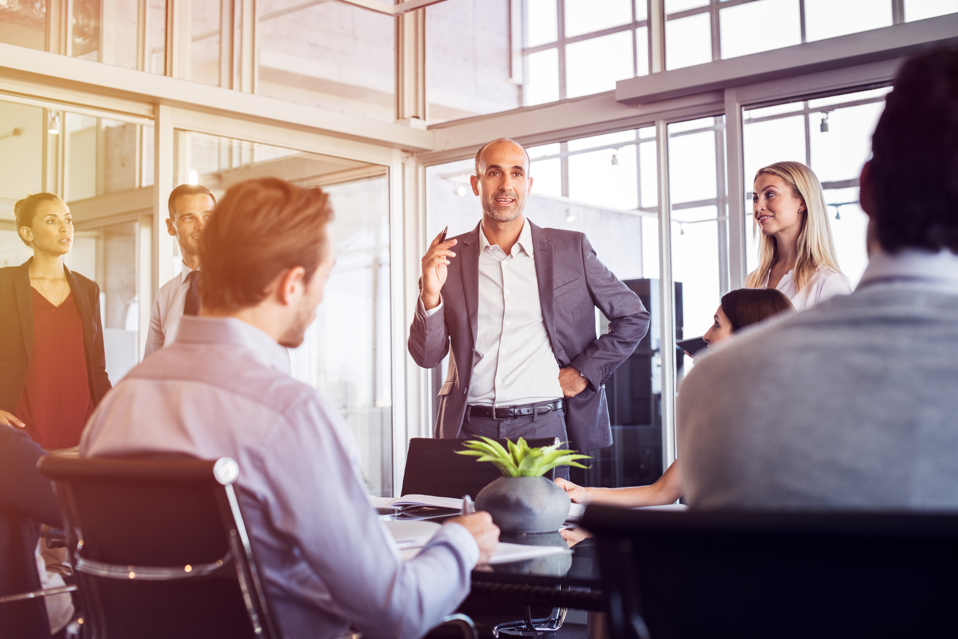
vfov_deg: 27.0
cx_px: 479
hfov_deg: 39.6
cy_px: 320
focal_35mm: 50
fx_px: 1331
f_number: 3.2
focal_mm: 50
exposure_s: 1/160
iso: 400
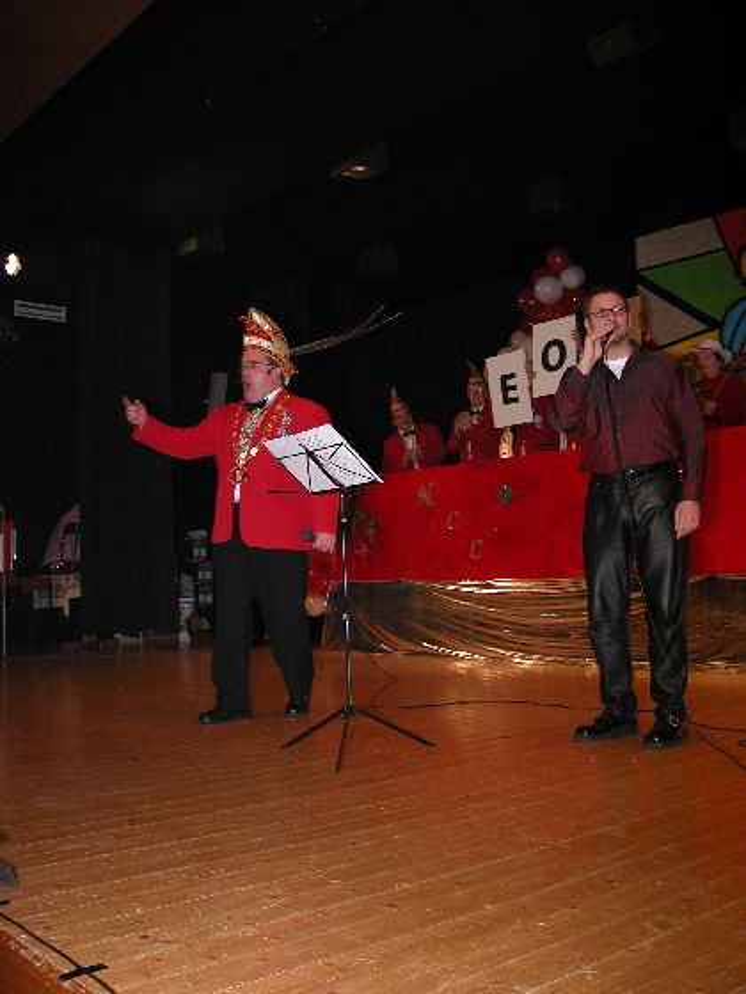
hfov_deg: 40.7
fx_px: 1006
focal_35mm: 35
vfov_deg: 52.6
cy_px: 497
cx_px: 373
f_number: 2.8
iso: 100
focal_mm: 8.9
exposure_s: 1/60
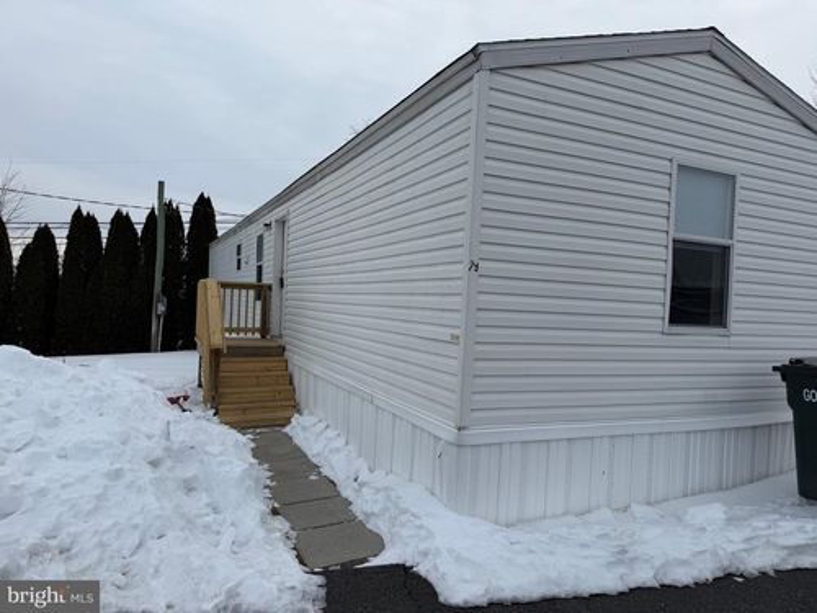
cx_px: 408
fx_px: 566
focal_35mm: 24
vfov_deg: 56.8
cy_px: 306
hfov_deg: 71.6
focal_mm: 6.76
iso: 80
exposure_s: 1/4975
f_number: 1.78
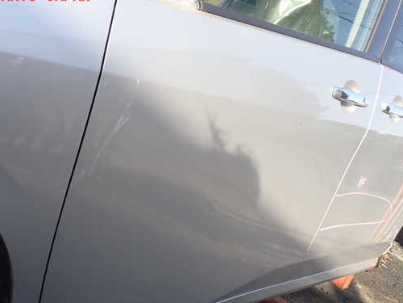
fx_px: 419
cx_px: 185
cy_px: 167
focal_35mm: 36
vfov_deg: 39.6
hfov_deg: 51.3
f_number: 3.2
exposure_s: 1/320
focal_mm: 5.4
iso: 100
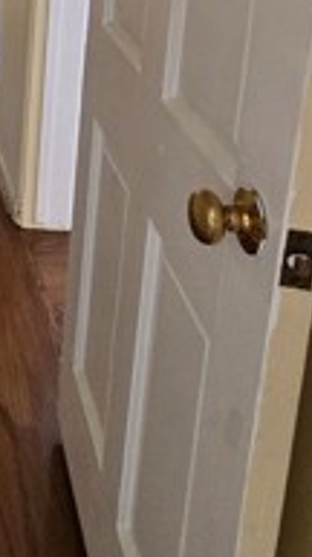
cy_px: -63
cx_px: -248
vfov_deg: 36.6
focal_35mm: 47
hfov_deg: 19.2
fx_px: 694
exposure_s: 1/60
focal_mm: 2.2
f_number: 2.2
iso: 640
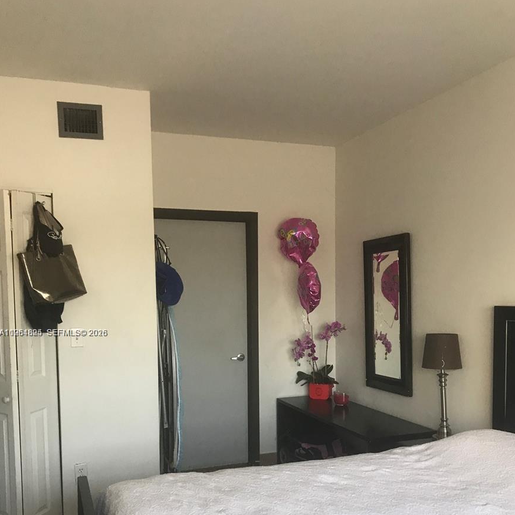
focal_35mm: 34
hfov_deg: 48.4
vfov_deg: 47.8
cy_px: 333
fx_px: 572
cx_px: 263
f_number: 1.8
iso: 25
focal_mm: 3.99
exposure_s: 1/30
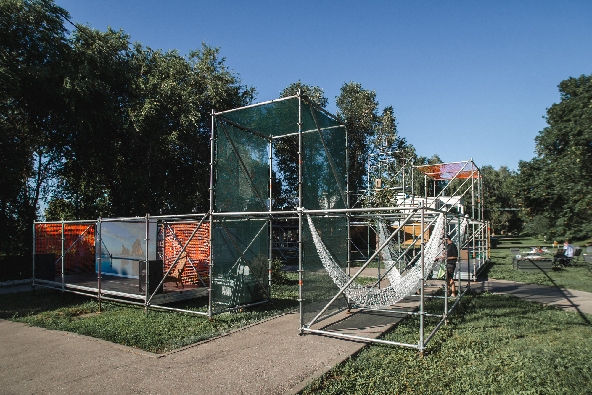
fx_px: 329
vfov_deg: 62.0
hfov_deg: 84.0
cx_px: 296
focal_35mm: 20
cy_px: 198
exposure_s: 1/400
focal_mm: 20
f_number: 5.6
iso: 100
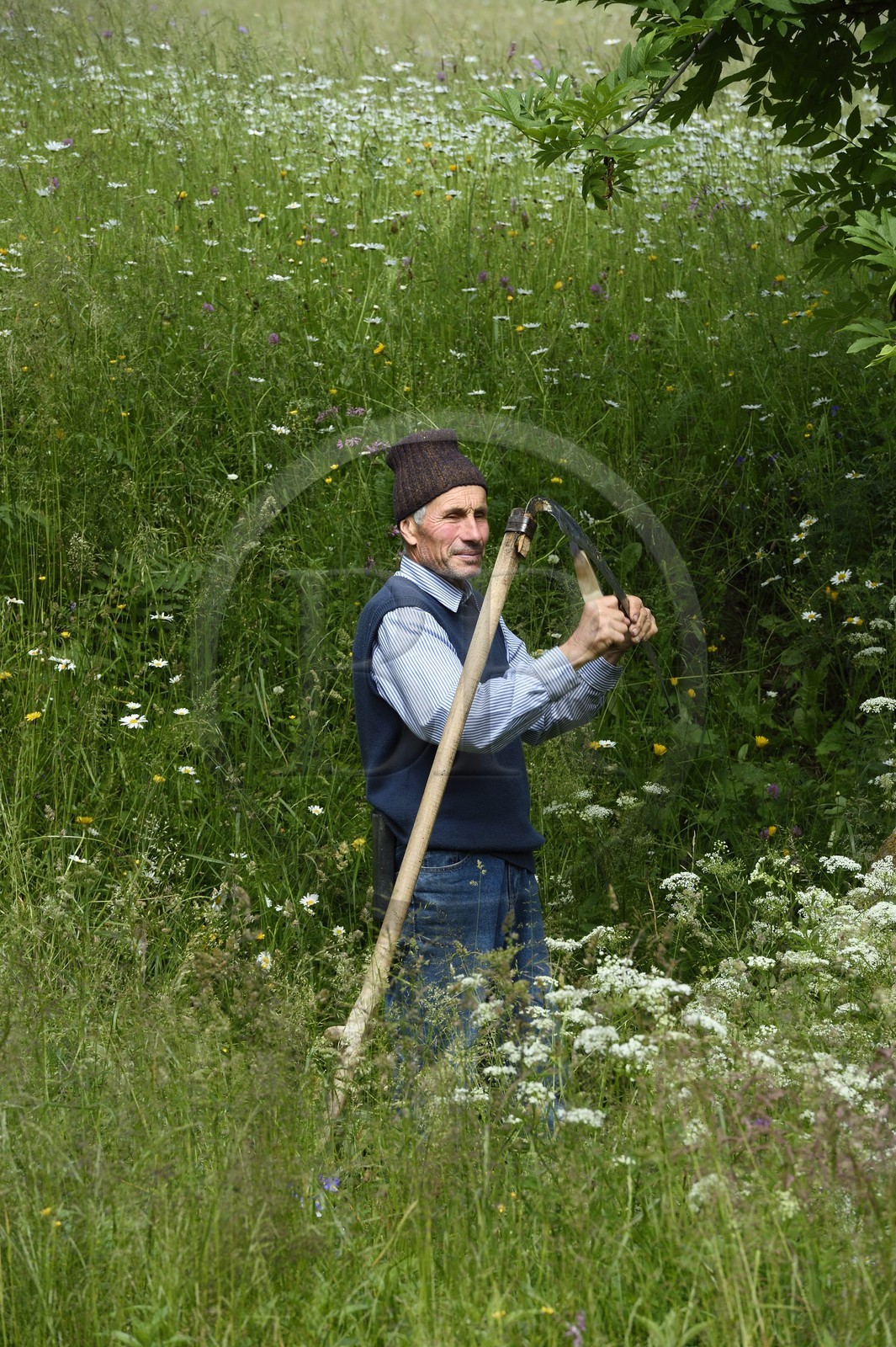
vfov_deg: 10.3
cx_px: 448
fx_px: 7474
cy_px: 674
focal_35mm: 200
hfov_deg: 6.9
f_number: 13
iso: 400
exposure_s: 1/250
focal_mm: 200
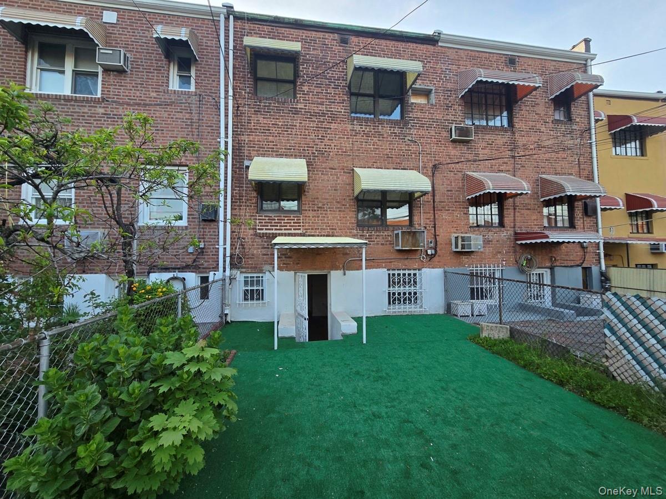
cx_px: 333
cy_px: 250
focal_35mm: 13
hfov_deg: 106.2
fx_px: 250
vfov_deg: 89.9
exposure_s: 1/143
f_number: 2.2
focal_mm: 2.2
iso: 50
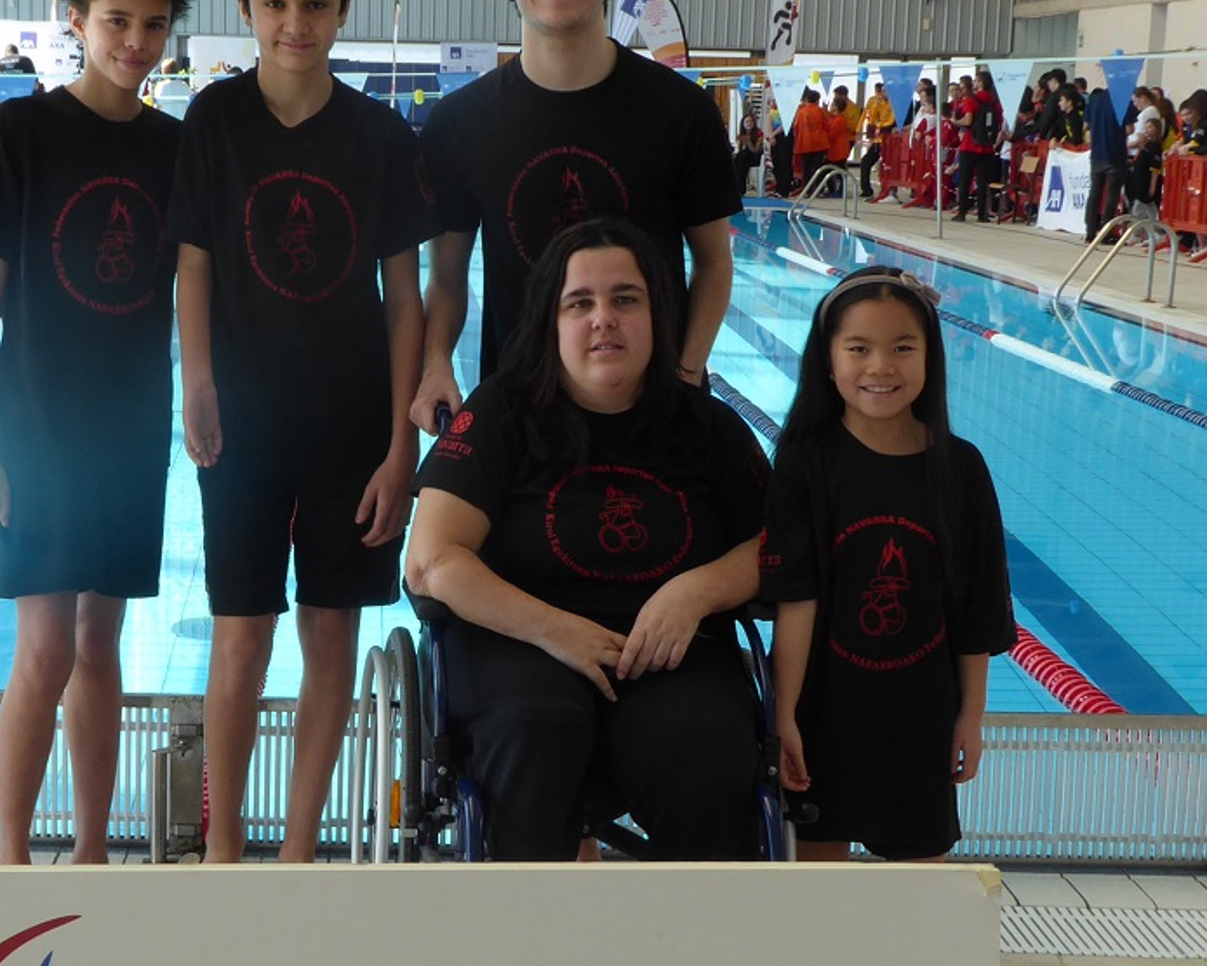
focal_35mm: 64
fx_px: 2286
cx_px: 384
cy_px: 568
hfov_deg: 29.3
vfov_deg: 23.8
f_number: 5.6
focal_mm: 6.3
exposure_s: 1/60
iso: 100
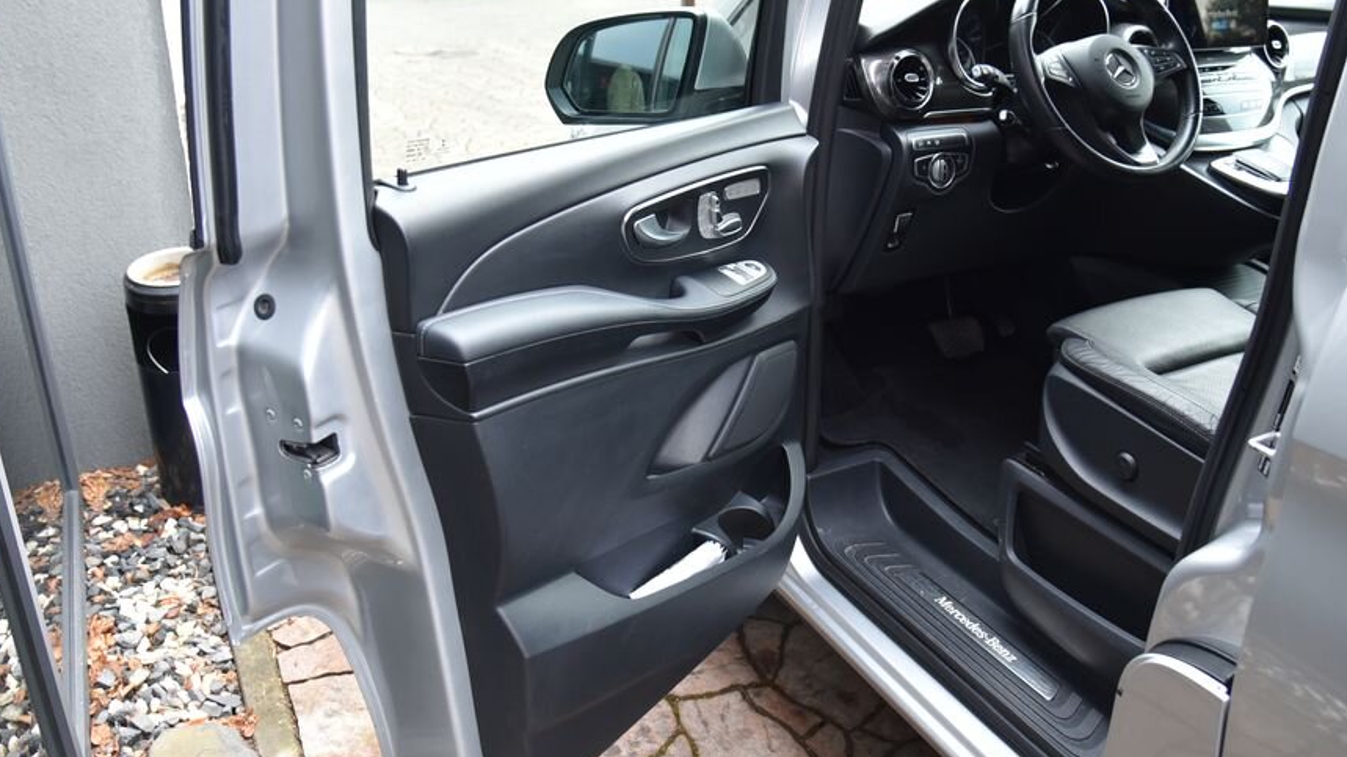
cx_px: 706
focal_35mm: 30
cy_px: 273
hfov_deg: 64.3
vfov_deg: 38.6
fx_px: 1071
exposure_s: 1/50
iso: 500
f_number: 4
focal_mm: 24
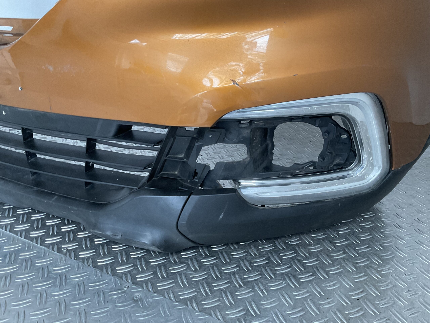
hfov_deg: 61.7
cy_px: 162
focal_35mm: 29
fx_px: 360
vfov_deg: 48.2
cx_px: 215
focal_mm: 3
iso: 160
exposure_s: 1/50
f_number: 1.8
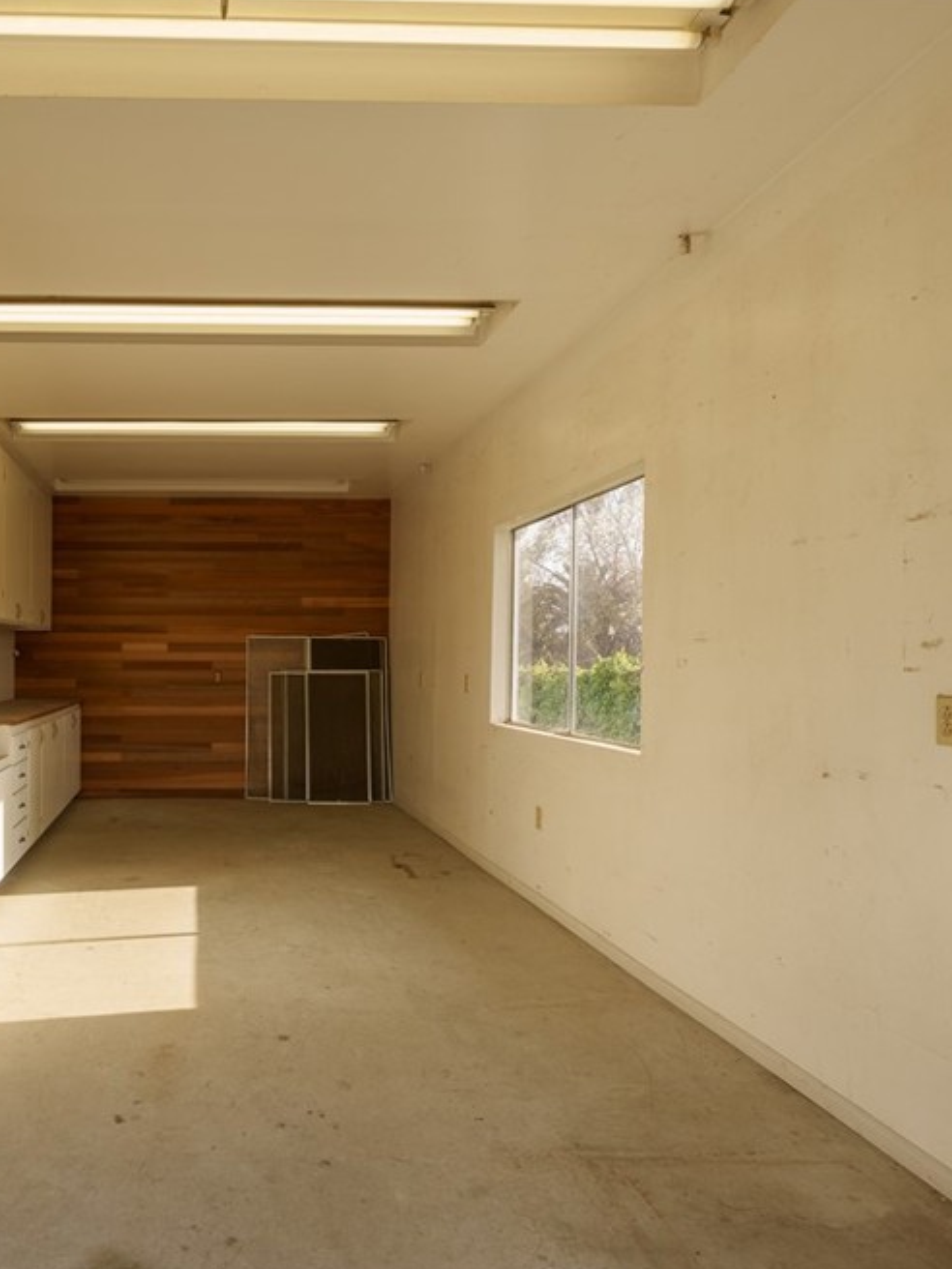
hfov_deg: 53.4
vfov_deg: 70.9
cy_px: 654
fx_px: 891
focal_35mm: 24
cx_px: 224
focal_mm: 16.2
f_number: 11
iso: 400
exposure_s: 1/125
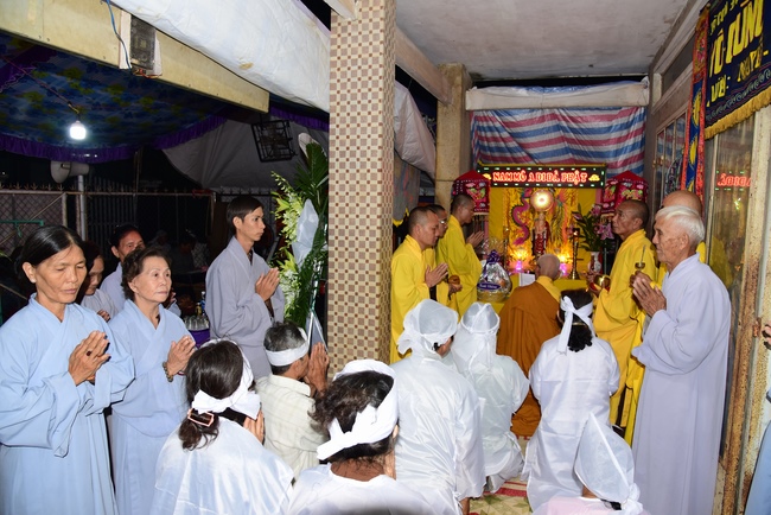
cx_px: 386
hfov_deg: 73.7
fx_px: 514
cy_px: 258
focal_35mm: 24
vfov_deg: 53.2
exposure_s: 1/50
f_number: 5
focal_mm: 24
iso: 800
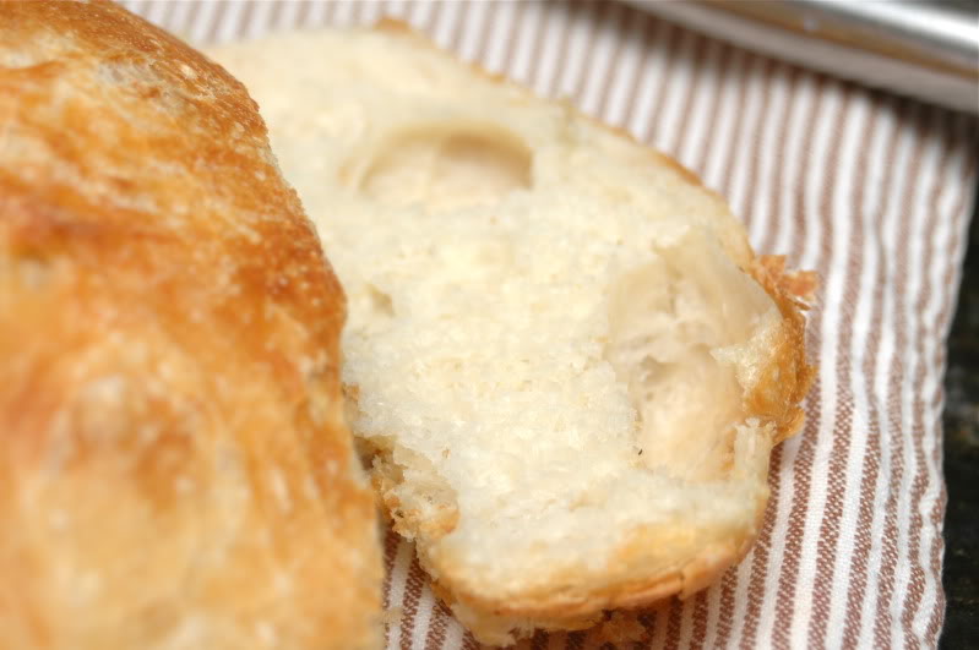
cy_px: 325
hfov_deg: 17.1
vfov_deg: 11.4
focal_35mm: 120
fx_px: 3260
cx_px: 490
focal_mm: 80
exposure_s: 1/60
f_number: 5.6
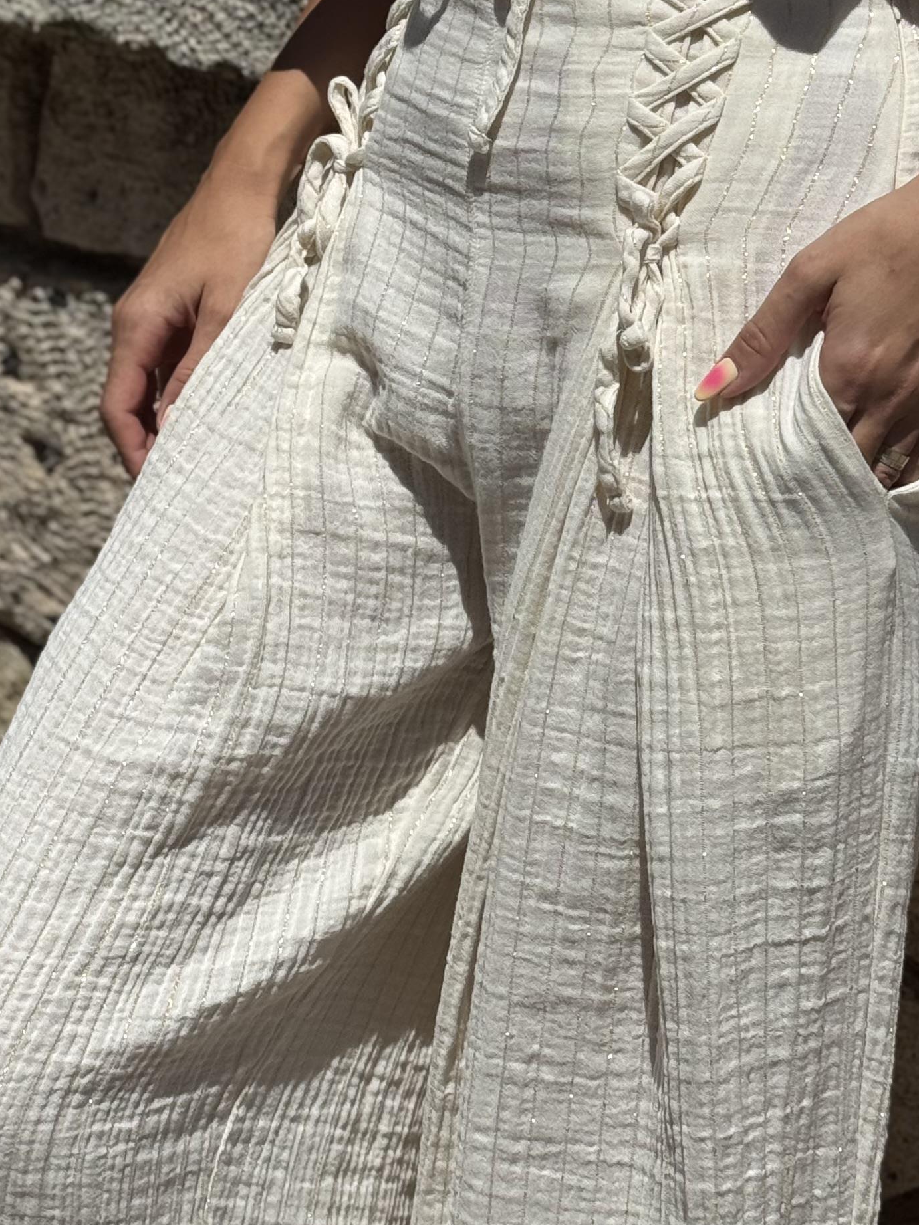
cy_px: 198
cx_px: 448
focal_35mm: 105
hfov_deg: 14.1
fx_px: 3717
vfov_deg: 18.5
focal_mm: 6.76
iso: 64
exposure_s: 1/12500
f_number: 1.78
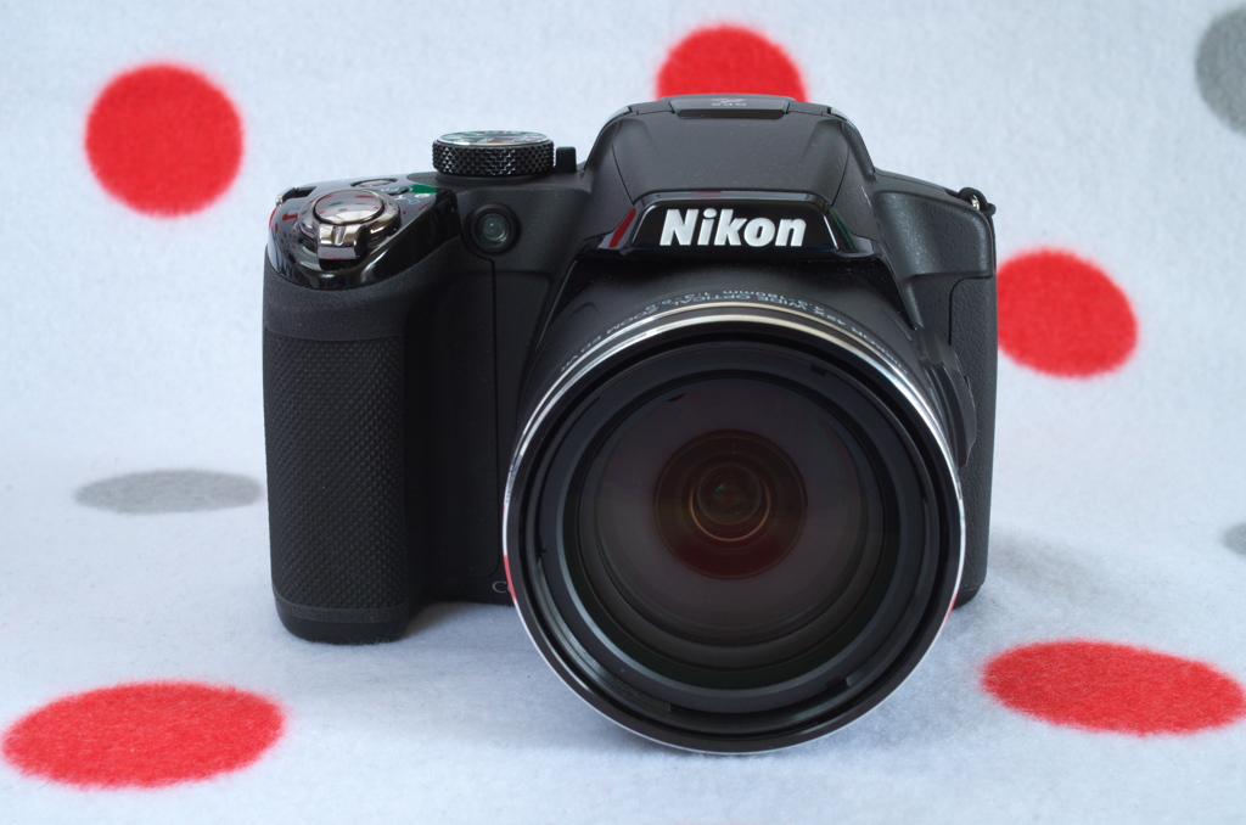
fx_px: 1796
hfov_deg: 38.3
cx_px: 623
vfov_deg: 25.9
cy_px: 412
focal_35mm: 52
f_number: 16
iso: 800
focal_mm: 35
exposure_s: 1/1.67
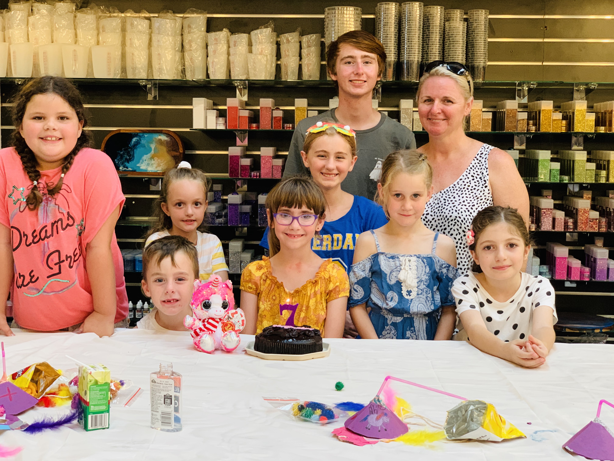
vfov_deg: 28.0
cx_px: 307
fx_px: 922
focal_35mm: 52
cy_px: 230
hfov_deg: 36.8
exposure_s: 1/60
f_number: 2.4
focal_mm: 6
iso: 200
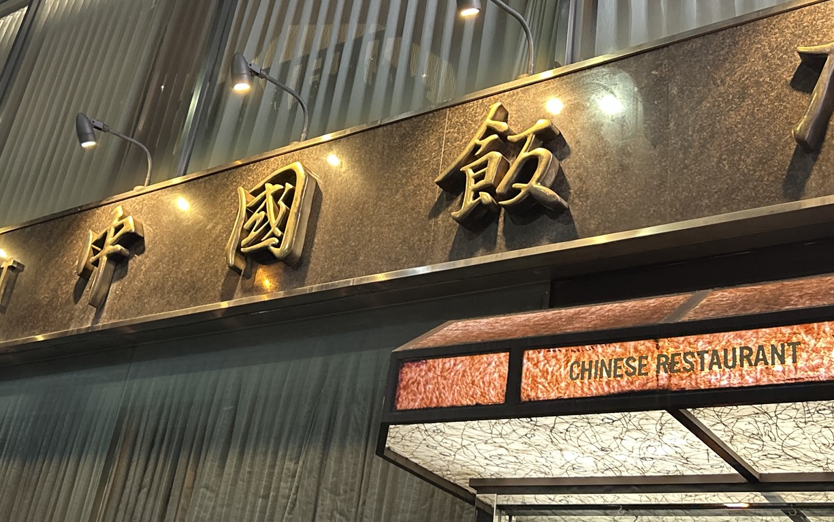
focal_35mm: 45
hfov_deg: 44.2
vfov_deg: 28.5
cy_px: 207
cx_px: 347
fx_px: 1023
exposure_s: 1/50
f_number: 1.5
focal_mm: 5.7
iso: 400
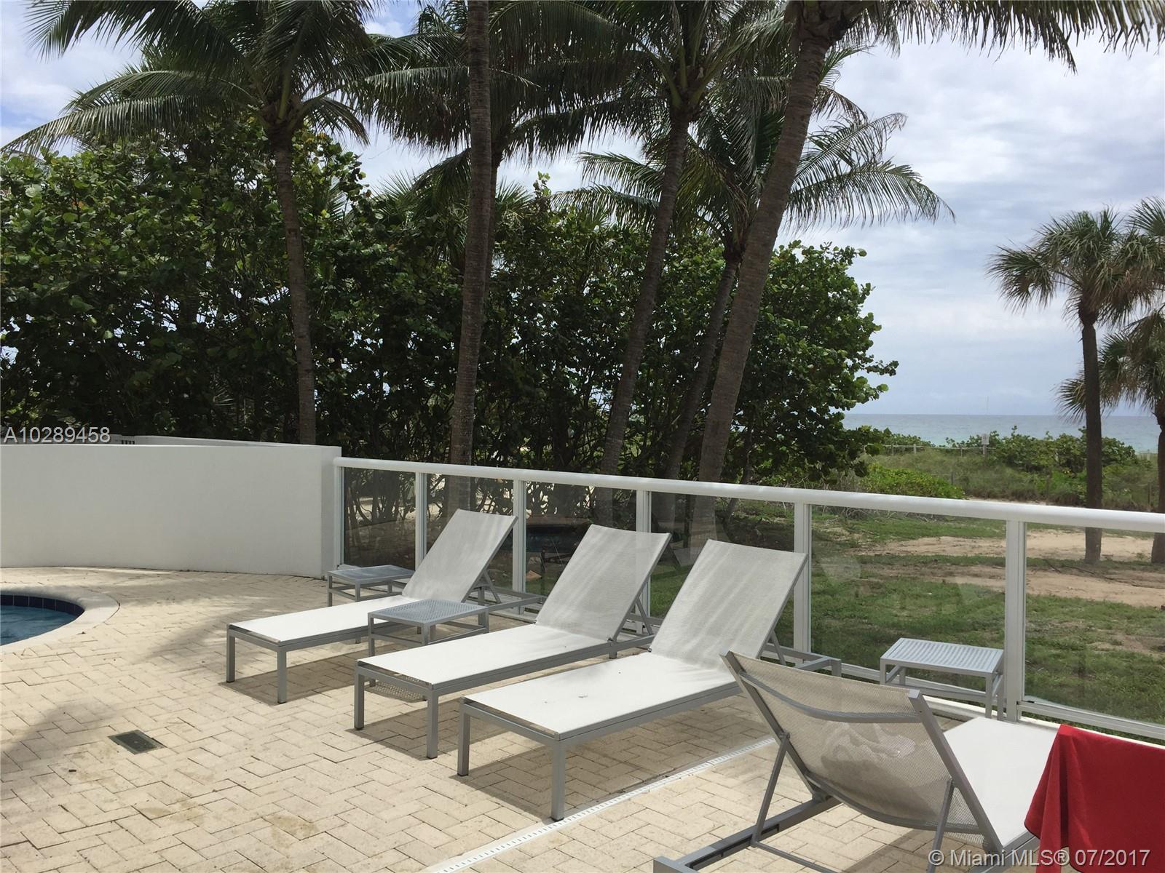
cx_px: 582
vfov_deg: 48.2
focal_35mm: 29
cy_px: 436
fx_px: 976
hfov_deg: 61.7
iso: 32
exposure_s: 1/2326
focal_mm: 4.15
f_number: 2.2
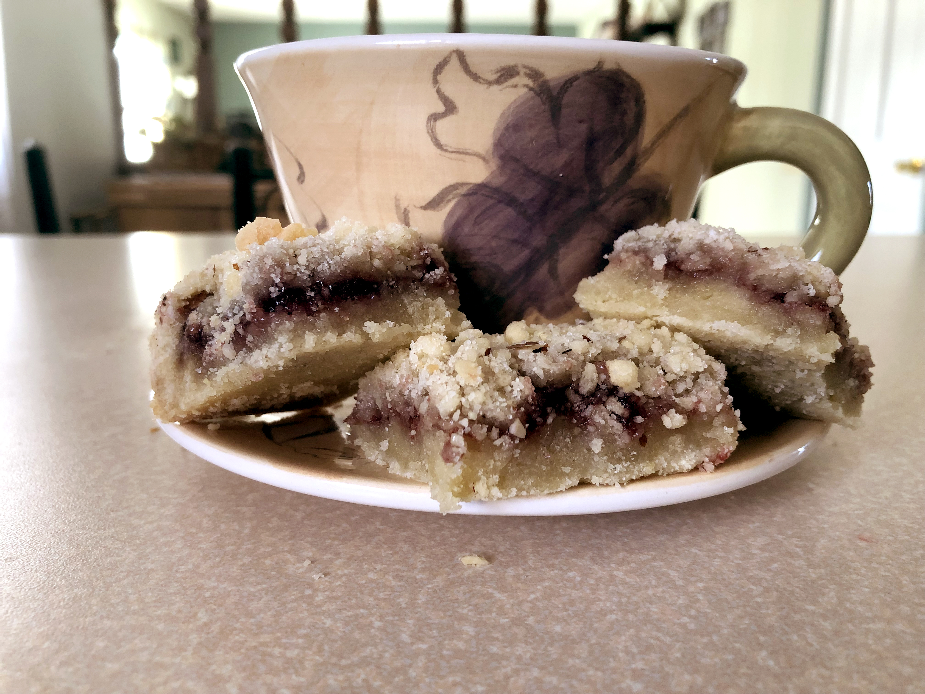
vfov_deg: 49.7
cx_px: 462
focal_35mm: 28
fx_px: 748
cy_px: 347
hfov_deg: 63.4
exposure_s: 1/15
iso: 64
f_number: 1.8
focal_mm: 3.99
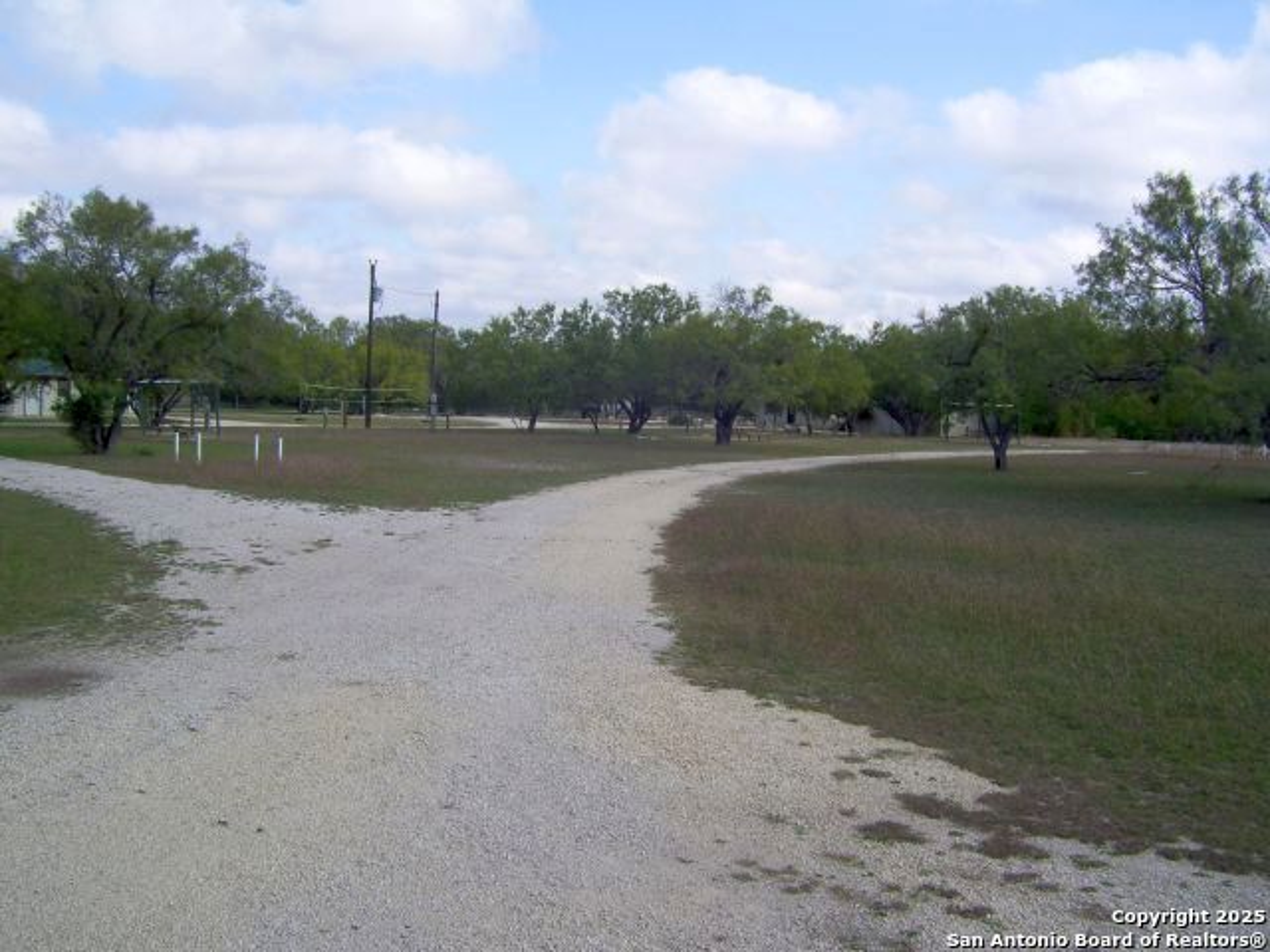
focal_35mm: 36
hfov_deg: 51.4
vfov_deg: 39.7
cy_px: 476
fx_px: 1321
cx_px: 635
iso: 80
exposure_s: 1/500
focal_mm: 6
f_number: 4.8
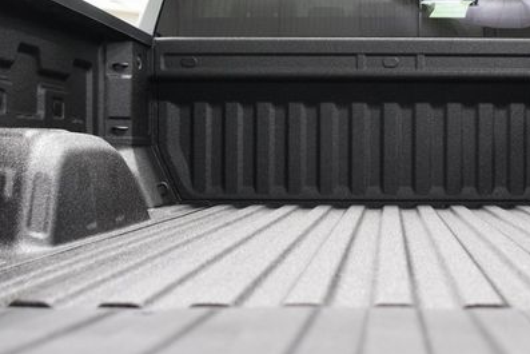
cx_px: 395
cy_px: 153
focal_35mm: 58
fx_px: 854
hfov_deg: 33.8
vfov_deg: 23.4
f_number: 3.2
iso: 1600
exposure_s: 1/60
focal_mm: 24
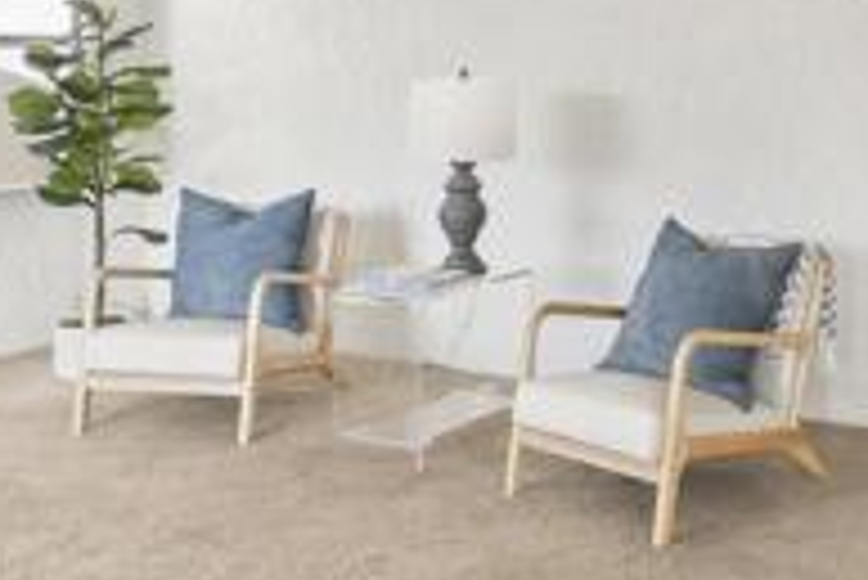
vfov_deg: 24.9
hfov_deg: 35.5
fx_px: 1279
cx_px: 765
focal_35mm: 53
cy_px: 67
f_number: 7.1
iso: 800
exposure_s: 1/80
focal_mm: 16
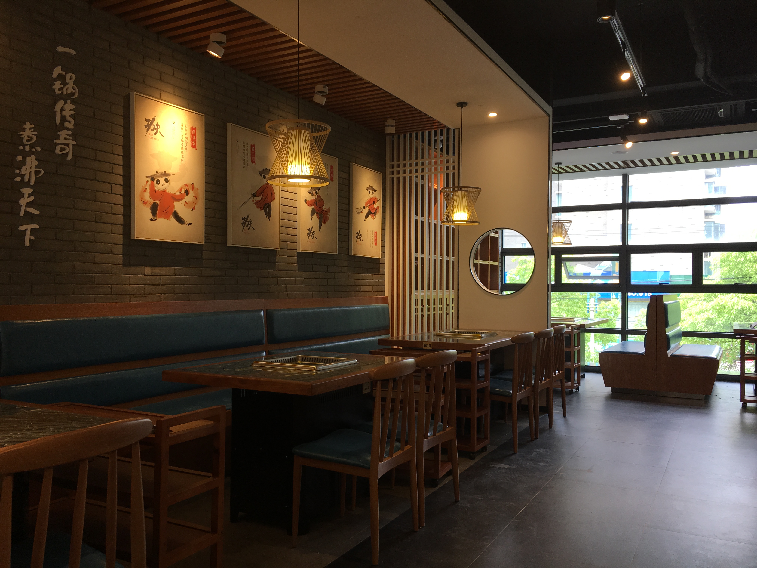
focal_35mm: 29
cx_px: 378
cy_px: 284
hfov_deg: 61.7
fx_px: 634
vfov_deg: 48.2
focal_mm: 4.15
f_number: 2.2
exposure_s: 1/33
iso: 25
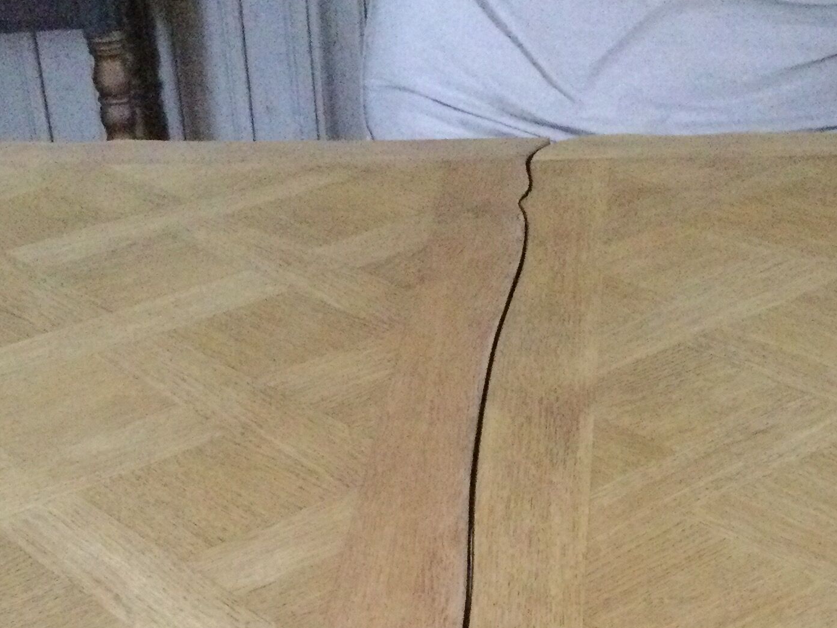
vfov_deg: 19.2
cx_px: 472
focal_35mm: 73
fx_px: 1765
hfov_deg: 26.6
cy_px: 728
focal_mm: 3.3
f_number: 2.4
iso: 640
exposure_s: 1/17
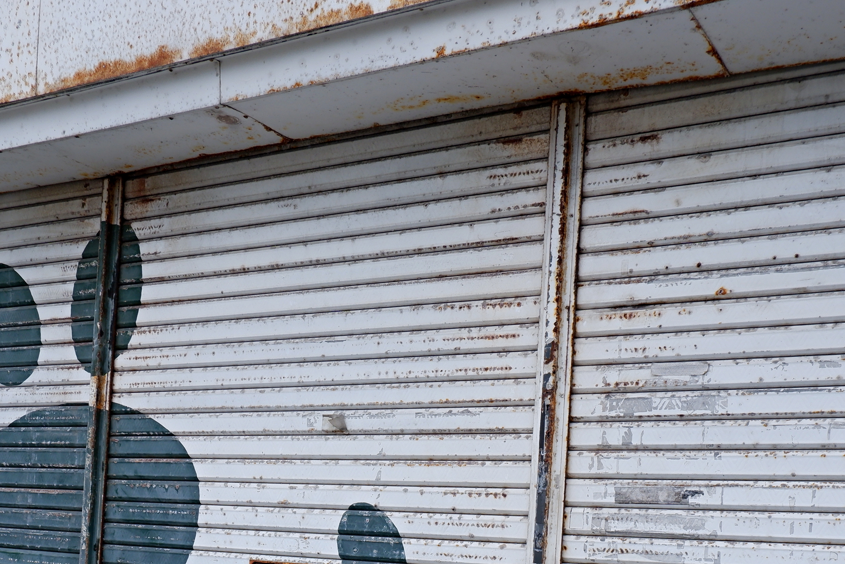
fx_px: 1150
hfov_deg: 40.3
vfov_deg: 26.1
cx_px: 369
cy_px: 566
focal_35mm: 49
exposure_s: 1/320
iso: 200
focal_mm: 15
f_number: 8
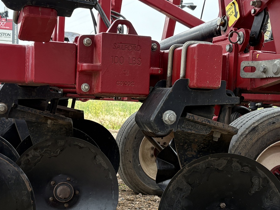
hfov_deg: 29.4
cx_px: 123
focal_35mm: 66
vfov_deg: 22.2
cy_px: 133
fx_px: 534
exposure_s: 1/271
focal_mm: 5.96
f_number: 1.6
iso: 64
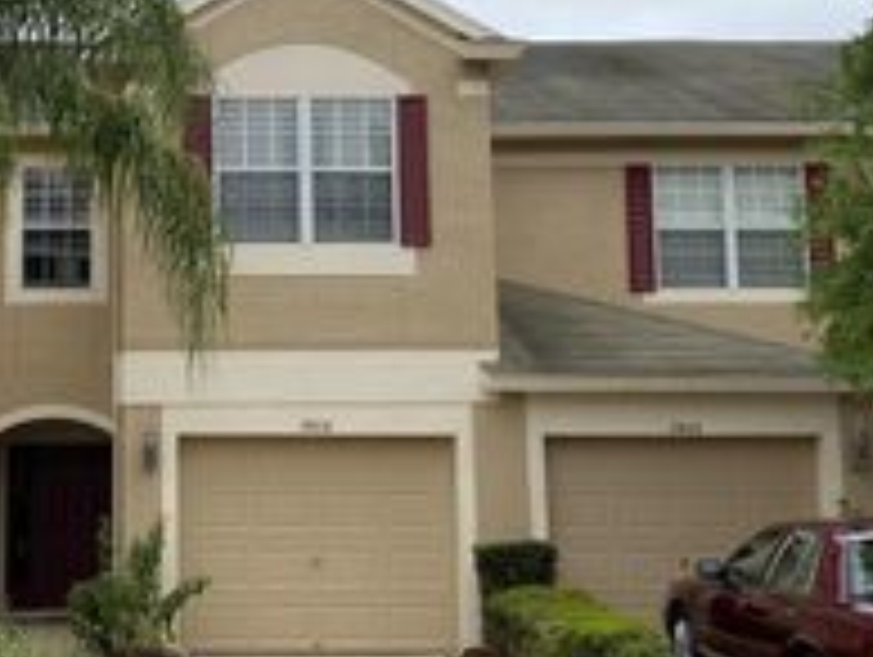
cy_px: 250
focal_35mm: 67
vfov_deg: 21.9
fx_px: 1692
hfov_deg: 28.4
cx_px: 184
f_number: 1.8
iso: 32
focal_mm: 4.25
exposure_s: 1/2105
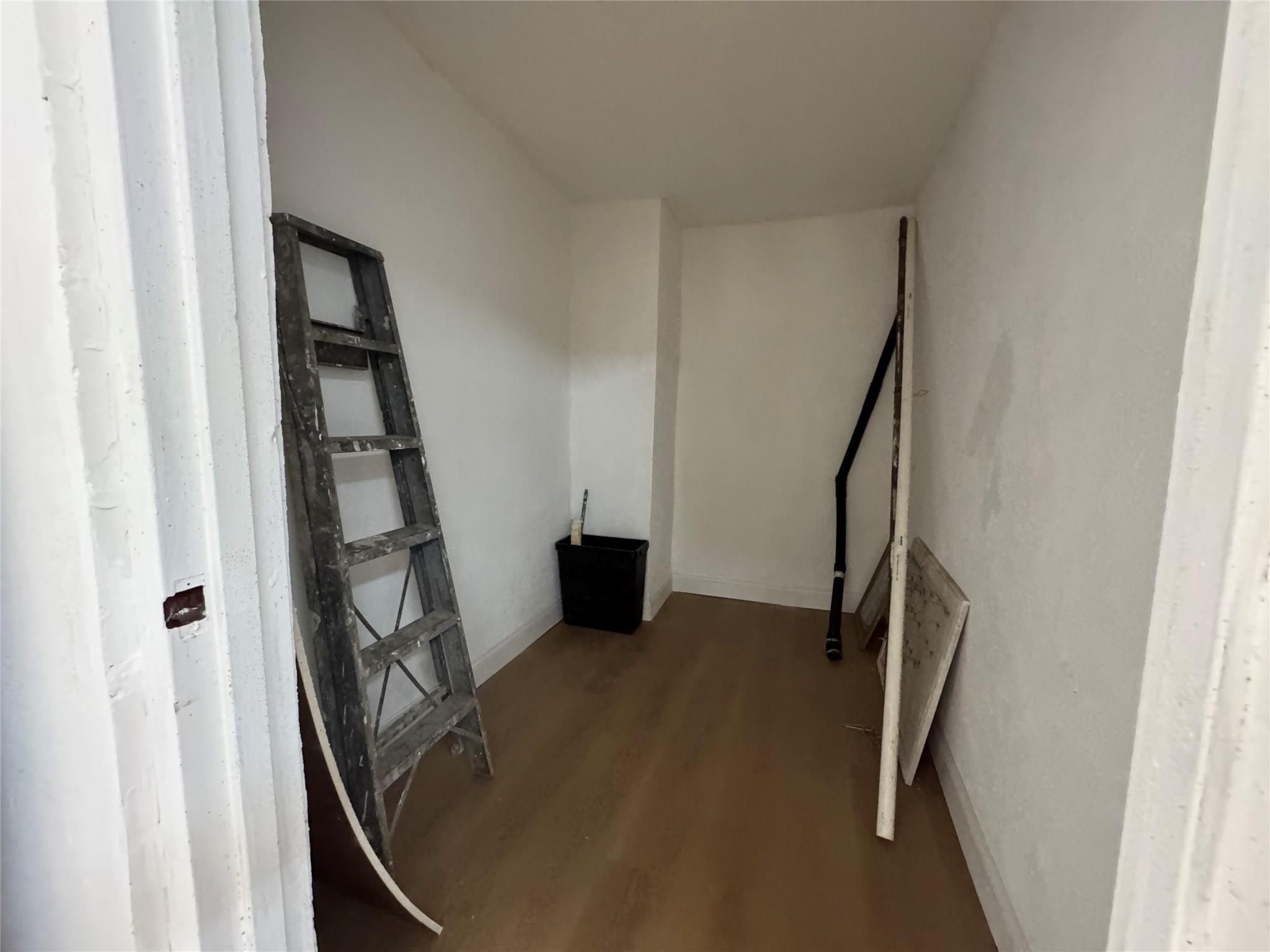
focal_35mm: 14
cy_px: 476
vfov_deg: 85.7
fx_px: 514
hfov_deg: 102.1
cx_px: 635
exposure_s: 1/60
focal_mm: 2.22
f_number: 2.2
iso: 1250
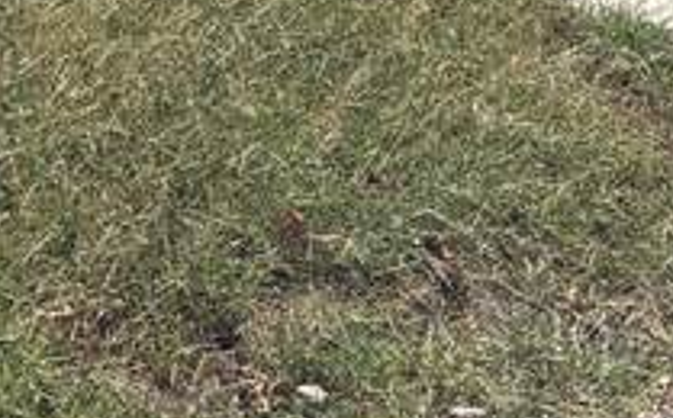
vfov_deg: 7.2
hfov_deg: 9.7
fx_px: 3096
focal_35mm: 169
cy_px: -666
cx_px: -1294
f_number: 1.6
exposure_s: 1/3937
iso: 50
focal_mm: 5.96
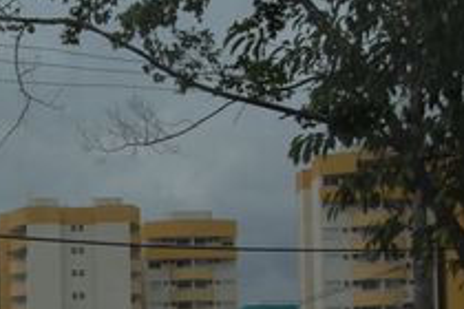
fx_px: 1824
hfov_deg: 14.1
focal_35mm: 142
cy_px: 359
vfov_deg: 9.6
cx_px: -71
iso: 200
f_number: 5.3
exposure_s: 1/400
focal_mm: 31
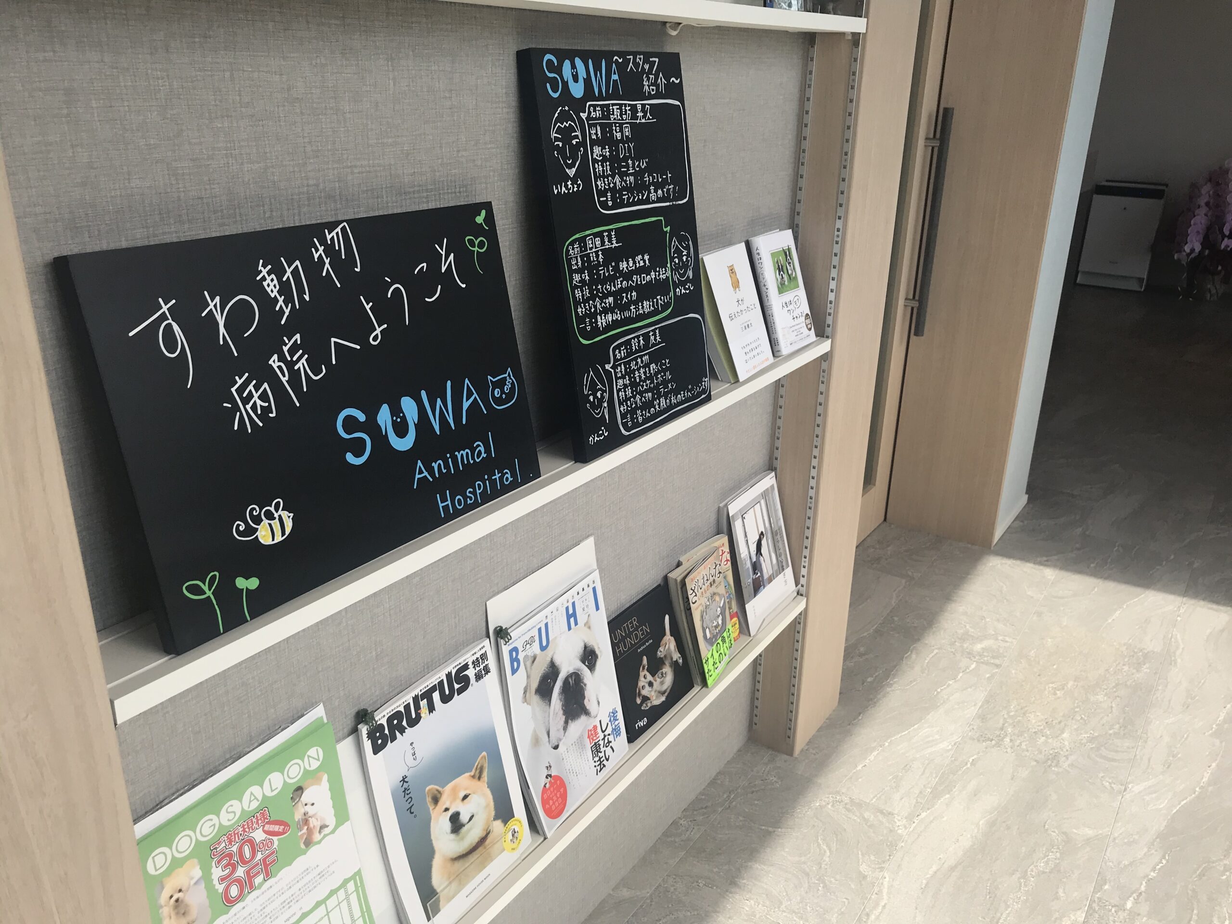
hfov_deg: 63.4
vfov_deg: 49.7
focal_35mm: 28
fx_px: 997
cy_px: 462
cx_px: 616
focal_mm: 3.99
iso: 20
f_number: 1.8
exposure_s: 1/656
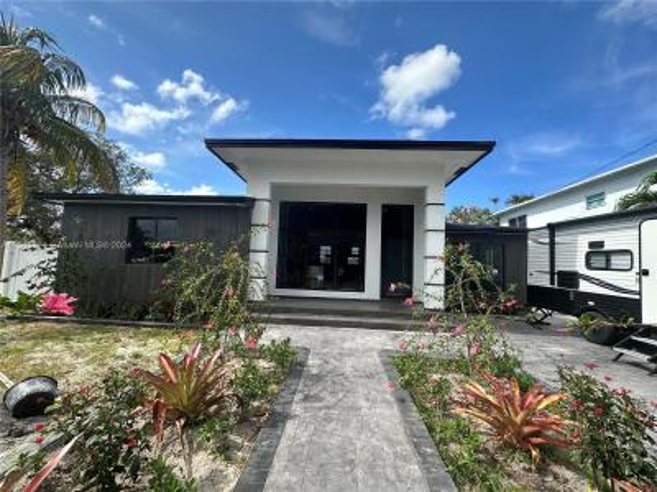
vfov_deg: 85.7
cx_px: 328
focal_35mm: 14
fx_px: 266
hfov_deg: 102.1
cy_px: 246
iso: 50
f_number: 2.2
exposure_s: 1/940
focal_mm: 2.22
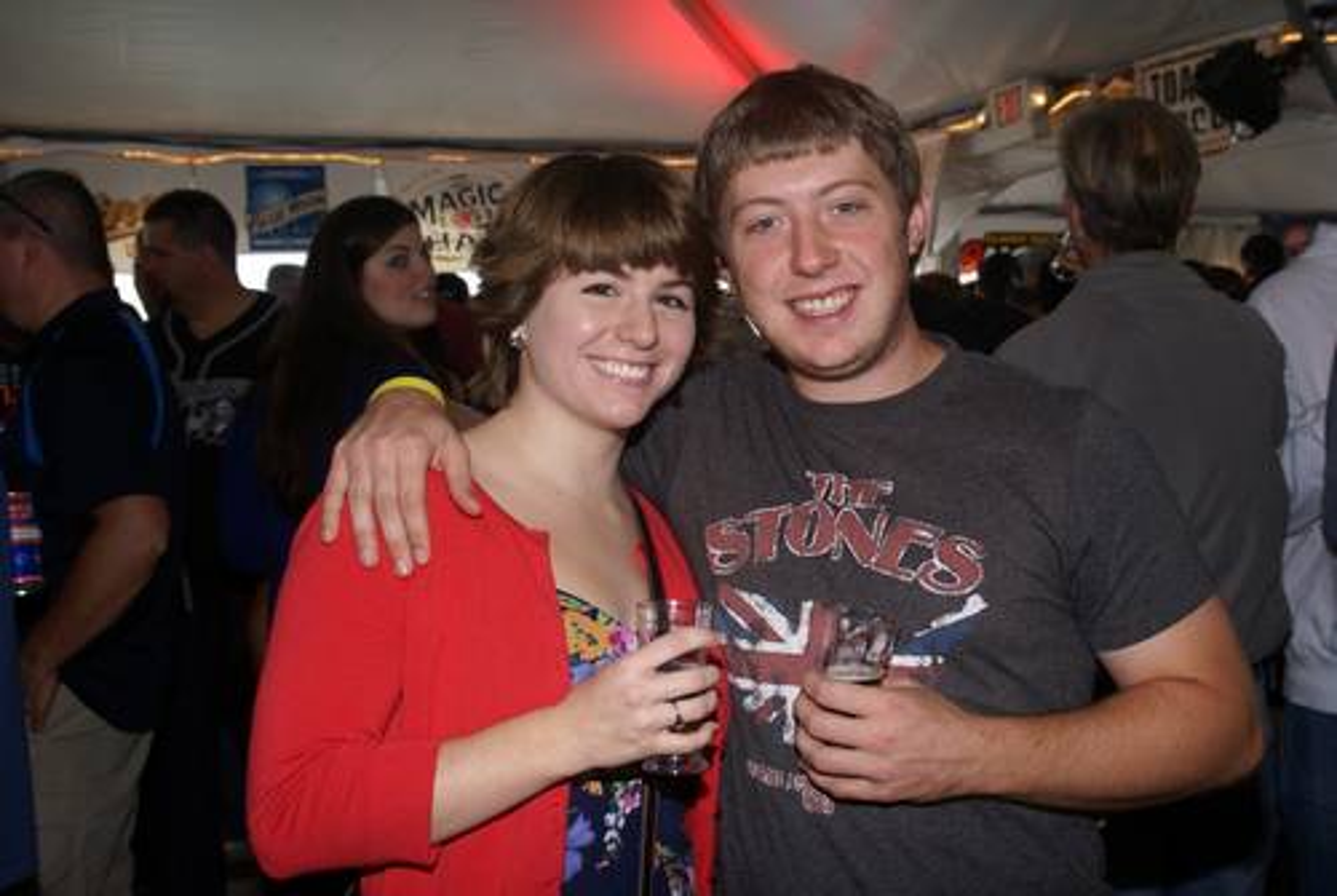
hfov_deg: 46.3
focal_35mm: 42
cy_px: 448
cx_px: 668
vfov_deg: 32.0
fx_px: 1562
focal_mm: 28
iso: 400
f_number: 8
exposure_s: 1/60
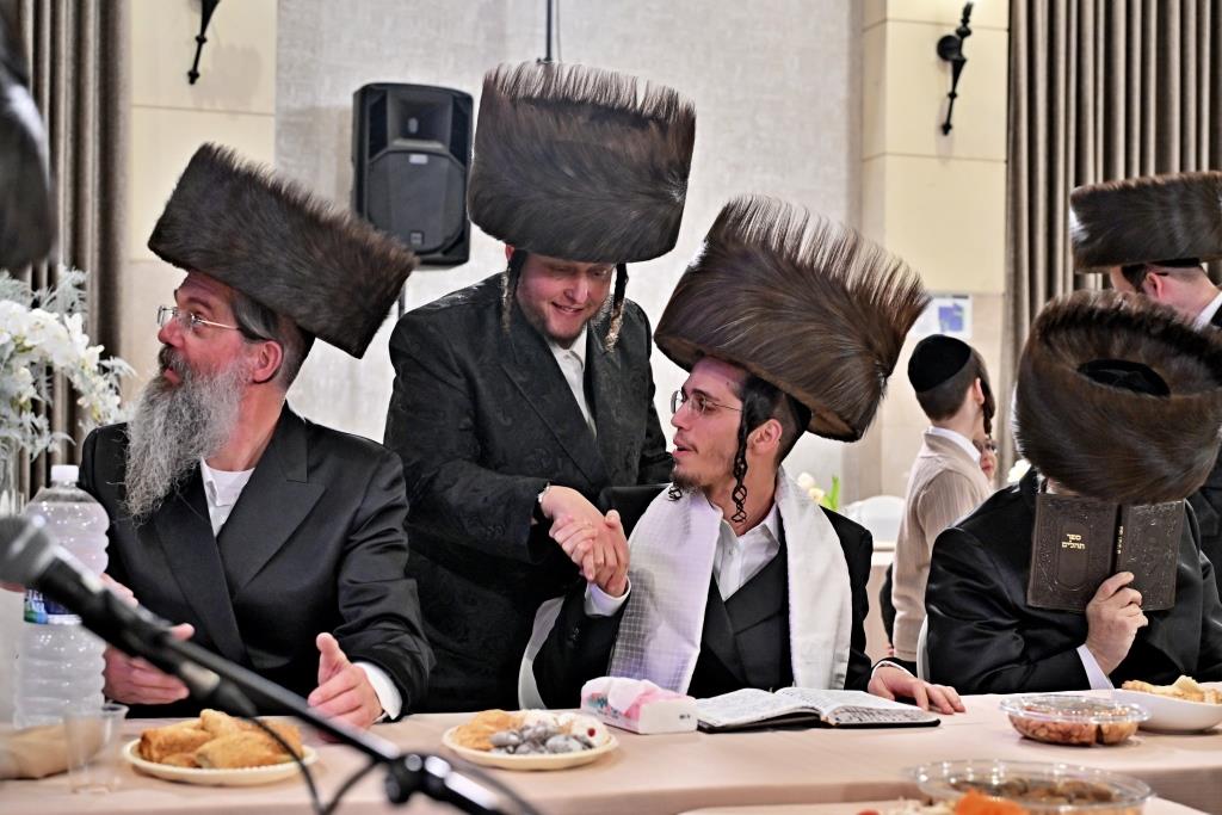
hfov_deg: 38.9
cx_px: 611
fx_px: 1731
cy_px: 408
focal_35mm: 51
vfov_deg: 26.5
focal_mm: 51
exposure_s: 1/160
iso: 1600
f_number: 4
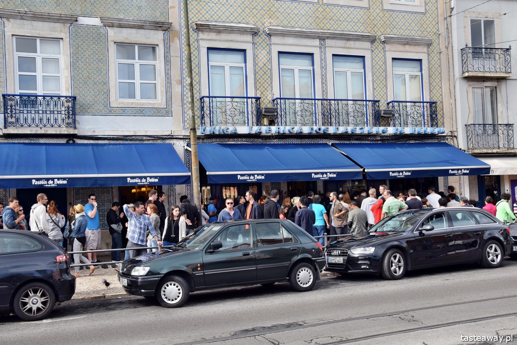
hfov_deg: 49.5
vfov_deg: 34.2
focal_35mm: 39
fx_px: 560
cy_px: 172
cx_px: 258
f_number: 8
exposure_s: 1/250
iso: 320
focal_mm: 26
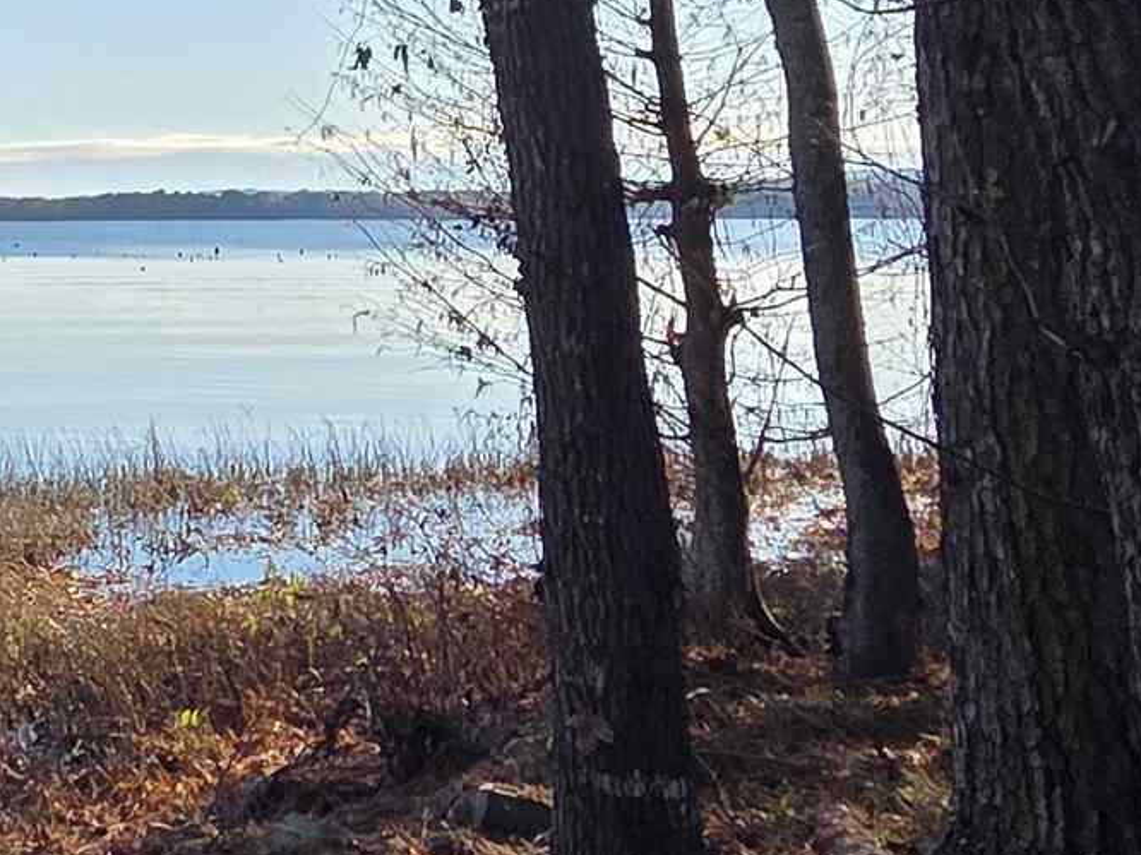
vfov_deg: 23.9
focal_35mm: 60
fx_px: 1977
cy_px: 125
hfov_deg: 26.6
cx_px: -387
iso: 50
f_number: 2.2
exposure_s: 1/1008
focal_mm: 2.2
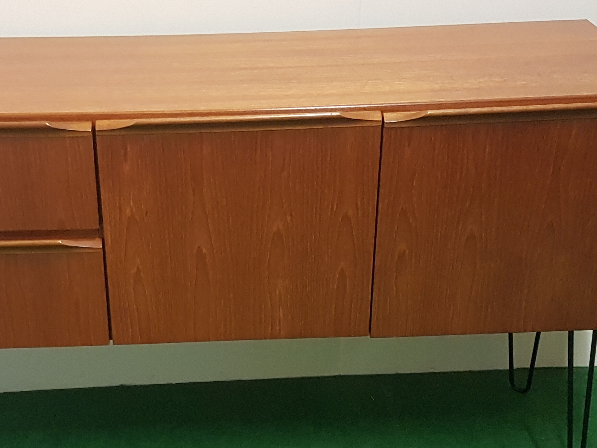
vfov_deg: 33.0
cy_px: 329
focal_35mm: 43
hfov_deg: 43.5
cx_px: 225
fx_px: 742
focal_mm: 4.2
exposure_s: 1/20
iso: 250
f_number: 1.7
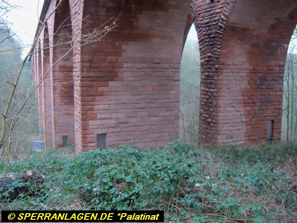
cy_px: 112
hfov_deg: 52.6
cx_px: 148
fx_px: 300
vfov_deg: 40.7
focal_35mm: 35
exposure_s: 1/40
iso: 1000
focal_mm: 6.2
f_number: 3.5
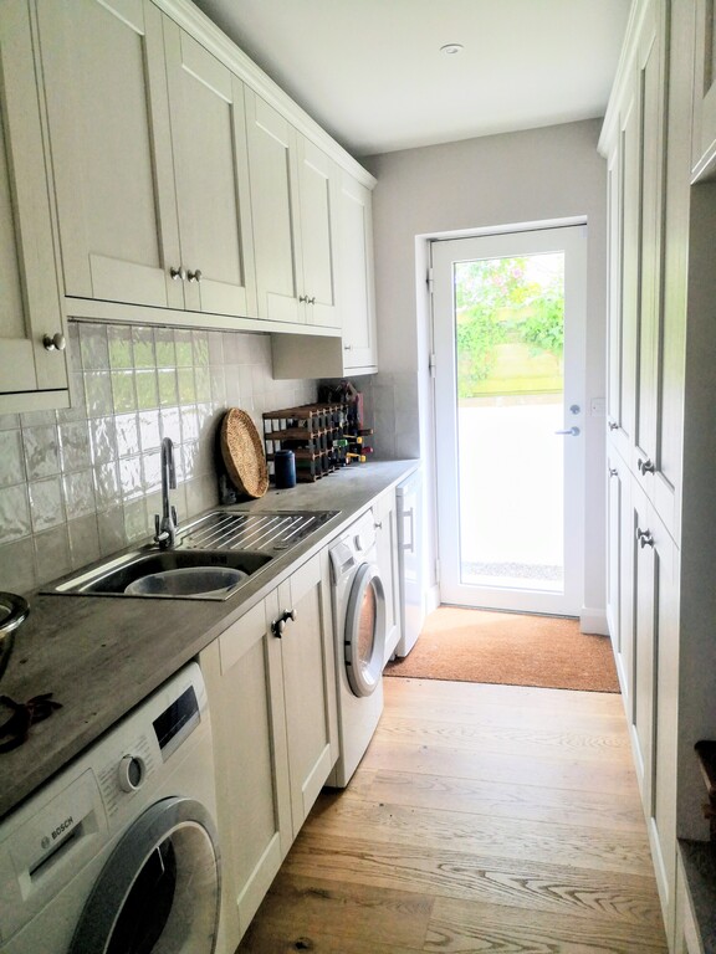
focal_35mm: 27
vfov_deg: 65.3
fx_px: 745
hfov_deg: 51.4
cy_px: 477
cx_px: 358
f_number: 1.8
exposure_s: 1/161
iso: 50
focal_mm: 3.95
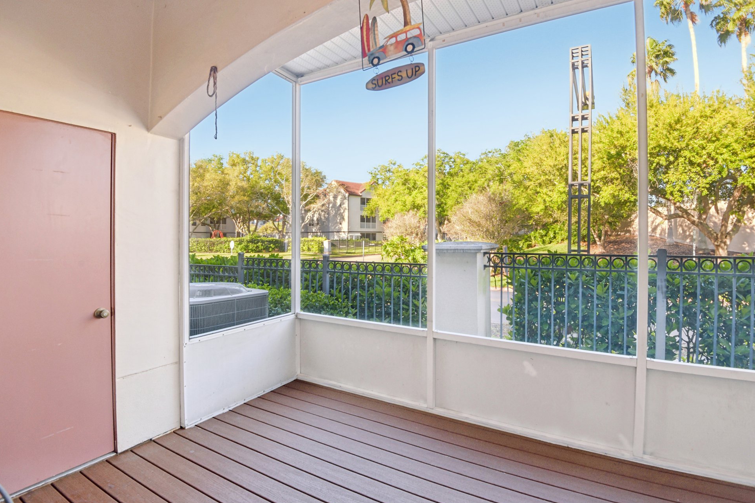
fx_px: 357
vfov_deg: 70.4
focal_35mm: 17
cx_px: 386
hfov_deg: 93.3
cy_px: 242
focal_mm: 16
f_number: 8
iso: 400
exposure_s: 1/60
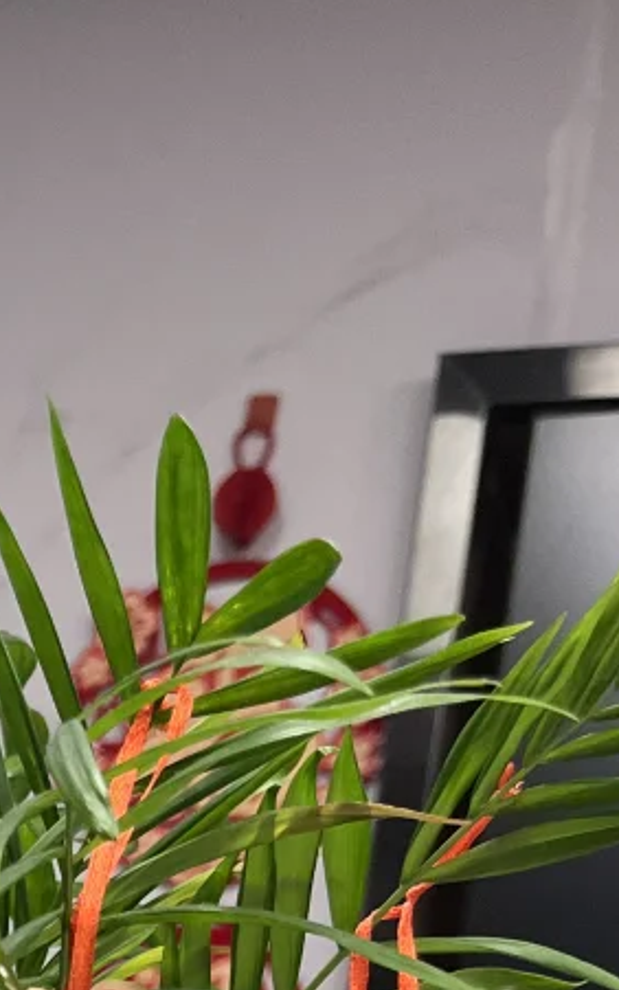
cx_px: -465
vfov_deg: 20.0
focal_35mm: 88
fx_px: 2375
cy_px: 1526
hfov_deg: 13.5
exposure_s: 1/100
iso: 125
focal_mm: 5.1
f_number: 1.6
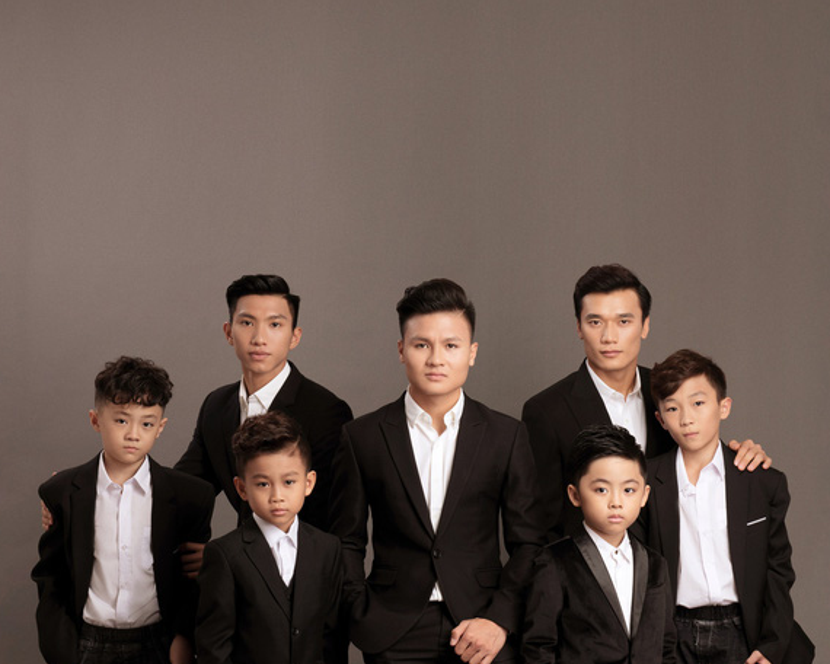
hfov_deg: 22.7
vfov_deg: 18.2
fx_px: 2063
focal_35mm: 84
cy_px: 429
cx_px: 416
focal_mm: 58
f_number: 9
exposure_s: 1/125
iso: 100
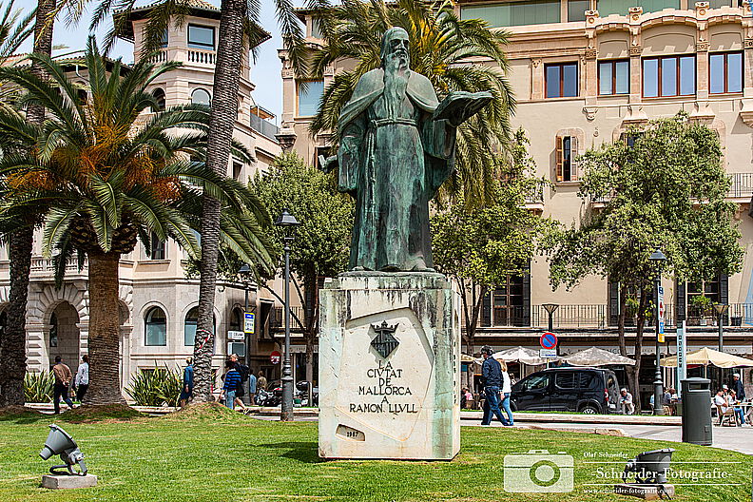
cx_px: 376
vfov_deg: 37.9
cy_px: 251
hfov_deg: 54.4
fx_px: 732
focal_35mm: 35
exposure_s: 1/400
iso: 200
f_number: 10
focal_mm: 35
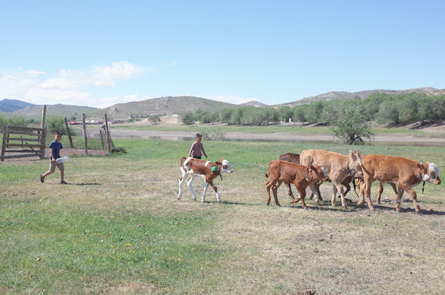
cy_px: 148
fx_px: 580
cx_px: 222
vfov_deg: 28.6
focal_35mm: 47
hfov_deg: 42.0
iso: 320
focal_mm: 18.3
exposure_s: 1/1000
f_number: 5.6
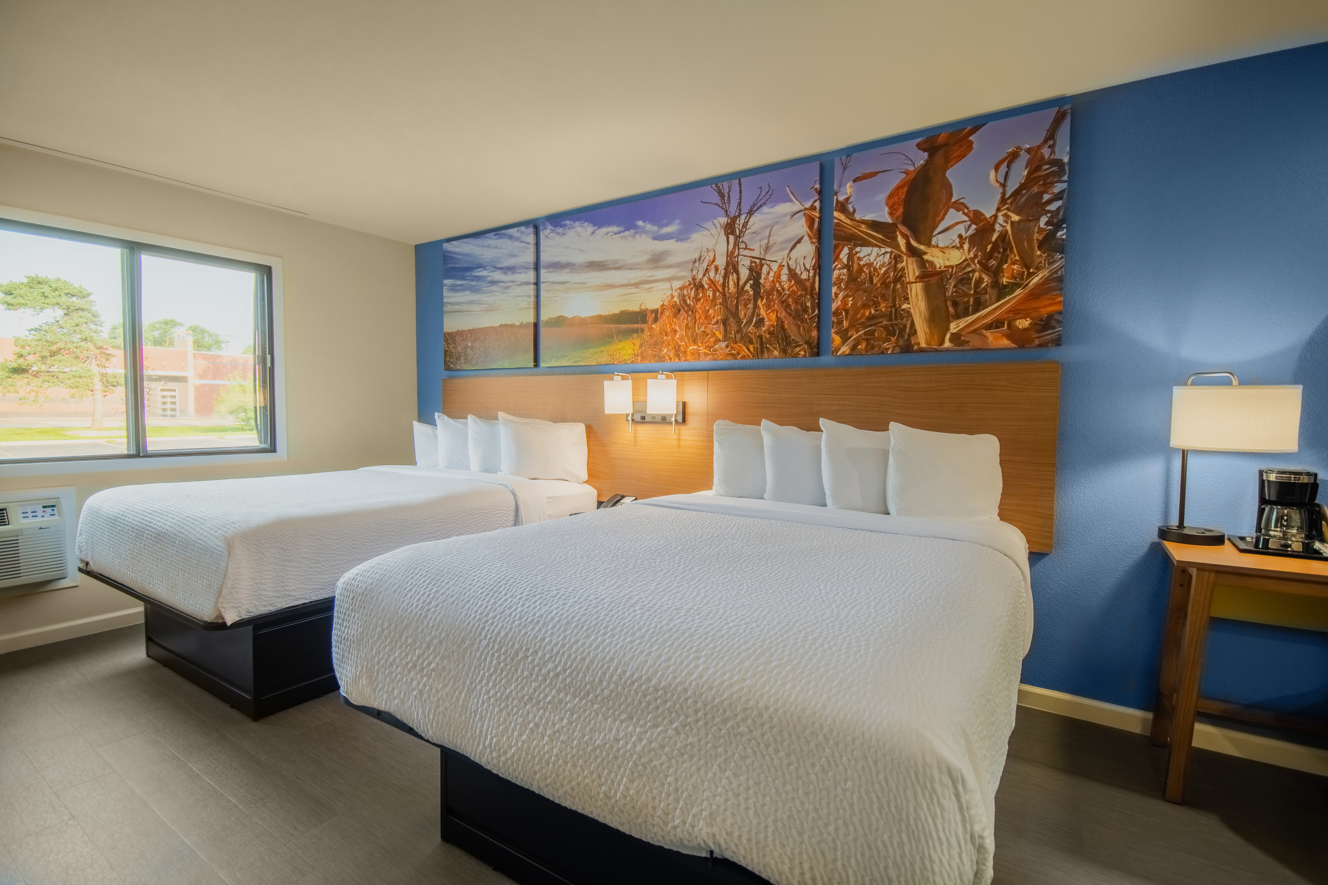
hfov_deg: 92.4
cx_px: 664
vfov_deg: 69.7
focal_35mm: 17
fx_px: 636
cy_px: 442
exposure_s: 1/640
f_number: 7.1
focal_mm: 11.5
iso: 250
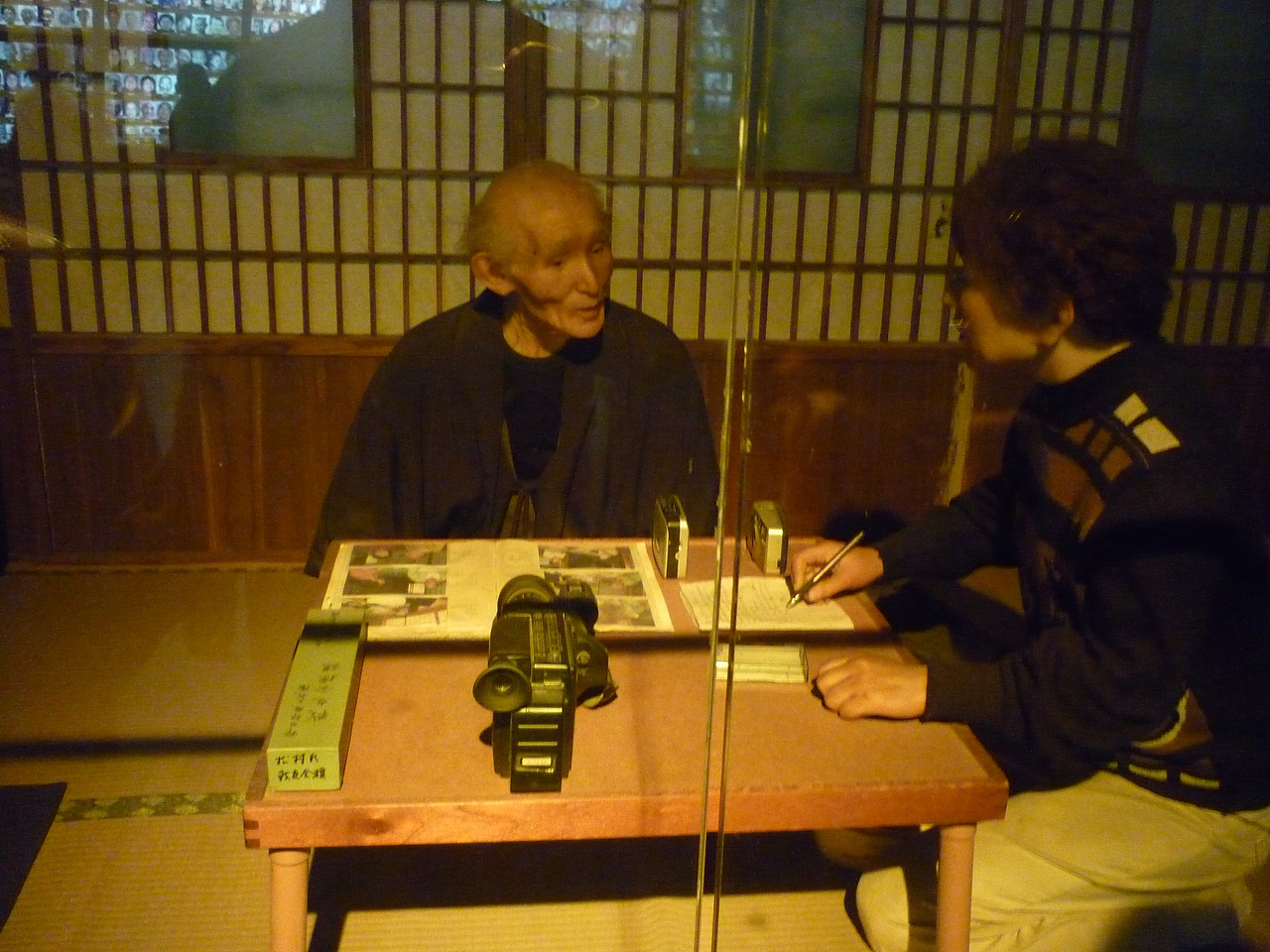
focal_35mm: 33
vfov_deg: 42.9
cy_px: 476
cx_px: 635
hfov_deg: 55.4
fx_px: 1211
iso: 800
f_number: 2.8
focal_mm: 5.5
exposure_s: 1/8
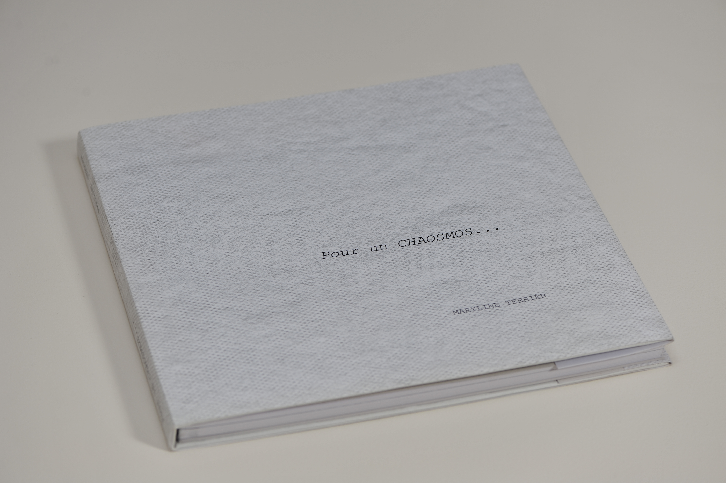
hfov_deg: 19.5
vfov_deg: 13.0
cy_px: 242
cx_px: 363
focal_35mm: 105
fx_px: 2116
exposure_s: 1/125
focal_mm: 105
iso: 200
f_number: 5.6
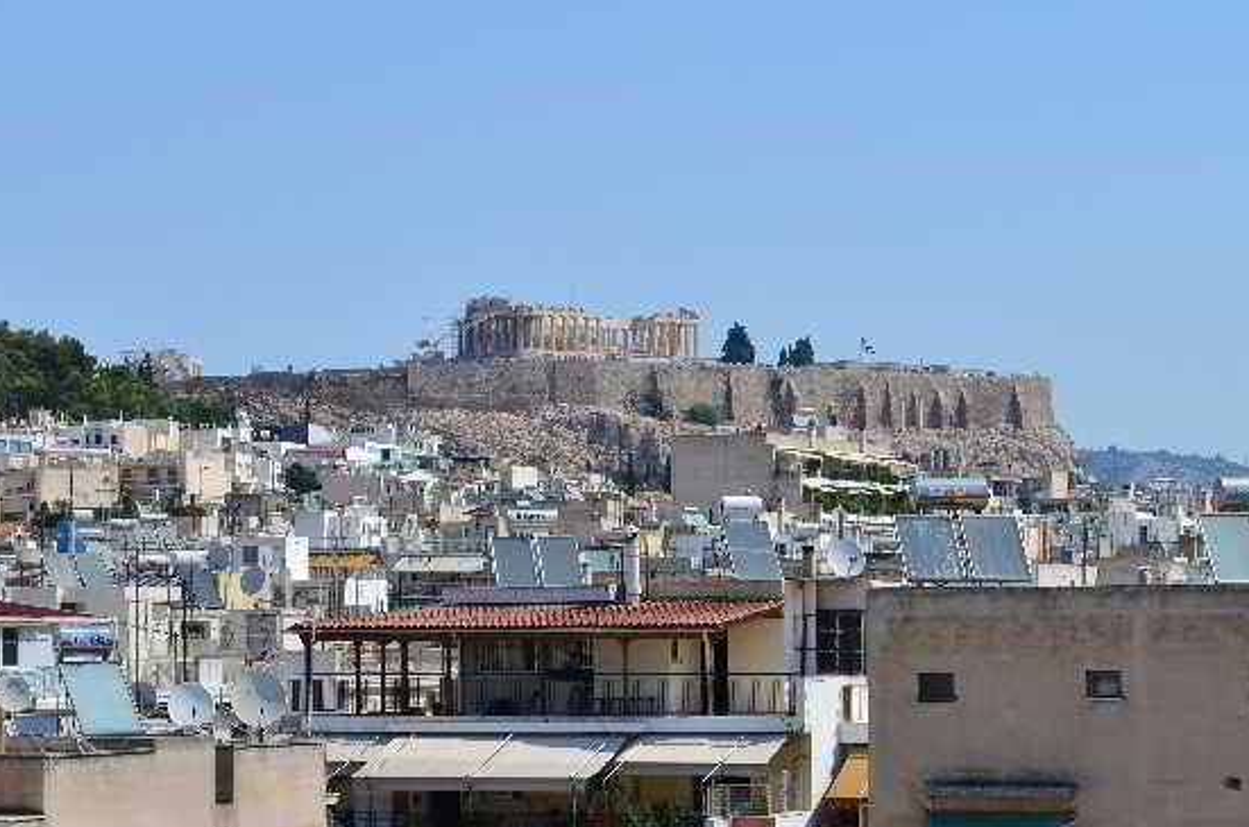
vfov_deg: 11.4
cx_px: 530
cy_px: 340
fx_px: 4145
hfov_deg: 17.1
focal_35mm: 120
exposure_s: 1/640
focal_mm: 55
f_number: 8
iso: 100
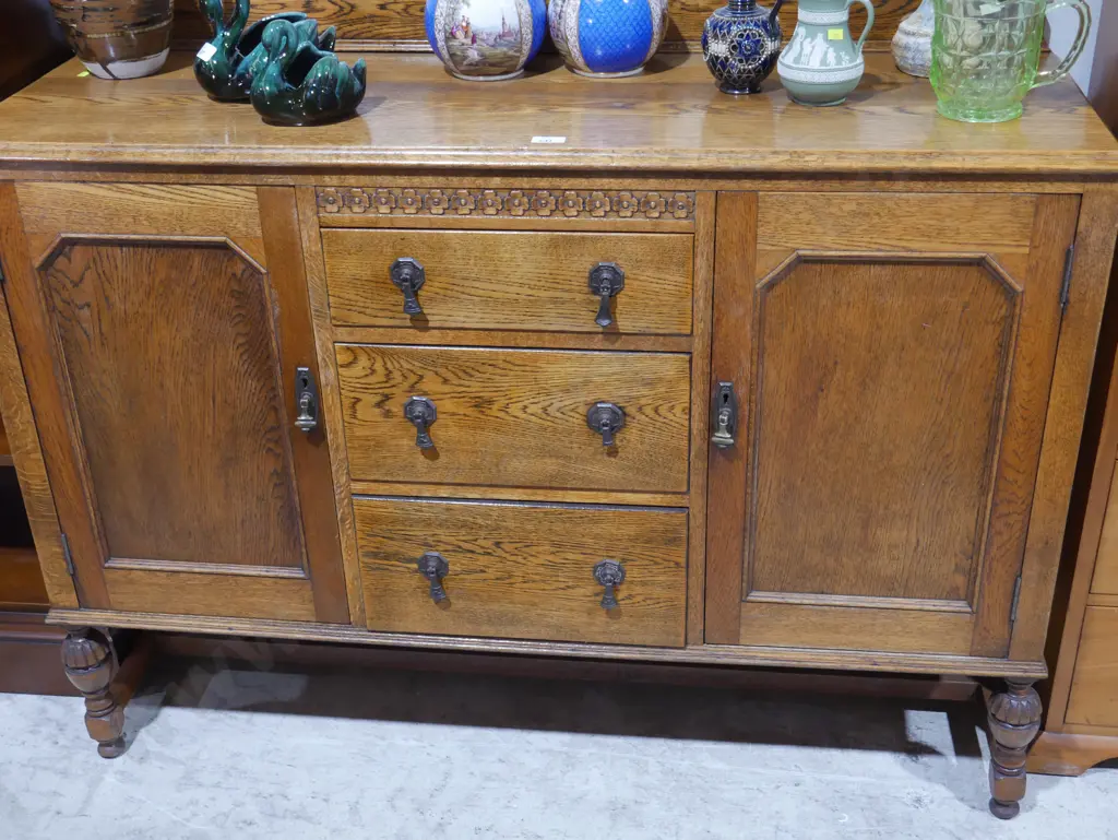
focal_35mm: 42
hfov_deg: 44.8
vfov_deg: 34.4
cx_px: 559
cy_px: 420
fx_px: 1357
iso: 1000
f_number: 5
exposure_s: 1/60
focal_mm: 21
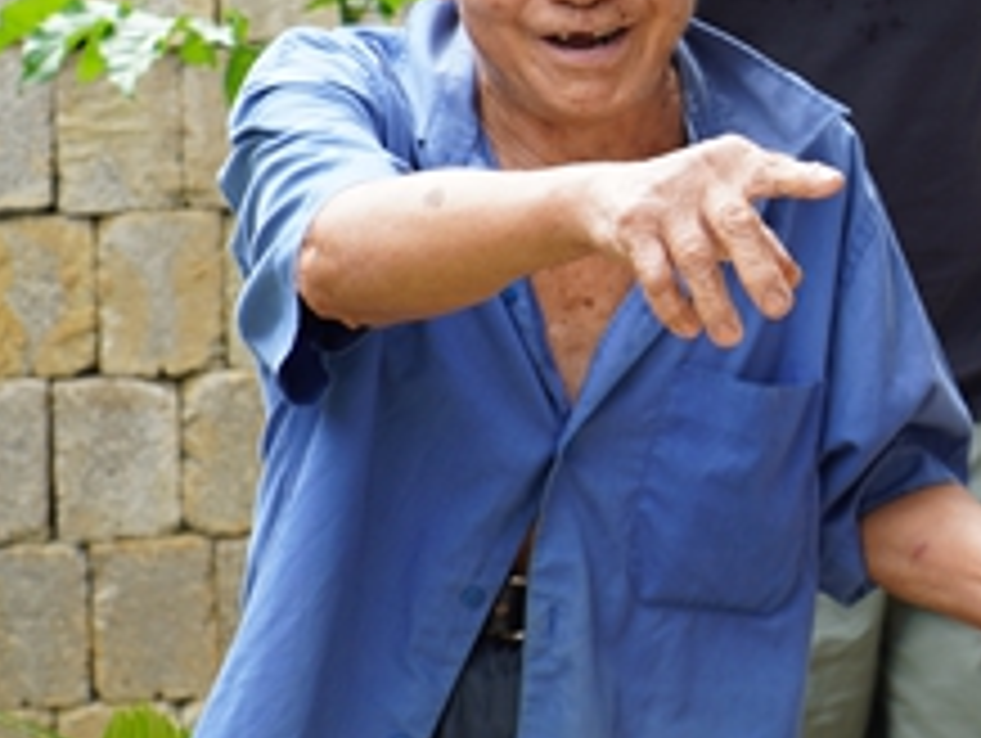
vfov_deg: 13.0
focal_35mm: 114
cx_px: 1210
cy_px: 214
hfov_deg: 16.5
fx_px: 3234
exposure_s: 1/60
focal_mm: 37
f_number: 5.6
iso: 100
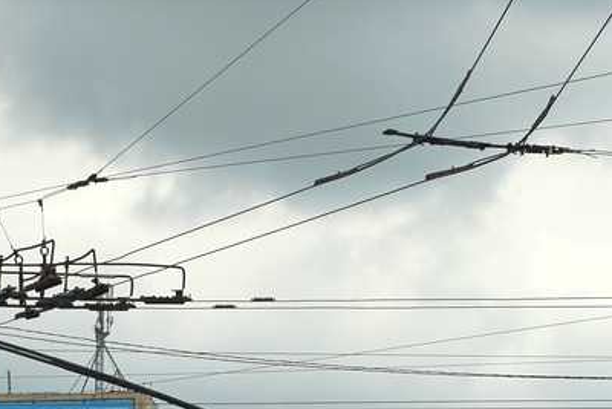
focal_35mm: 171
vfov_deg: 7.9
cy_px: 509
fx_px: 2908
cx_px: 436
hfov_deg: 12.0
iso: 200
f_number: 9
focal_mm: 38
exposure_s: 1/400
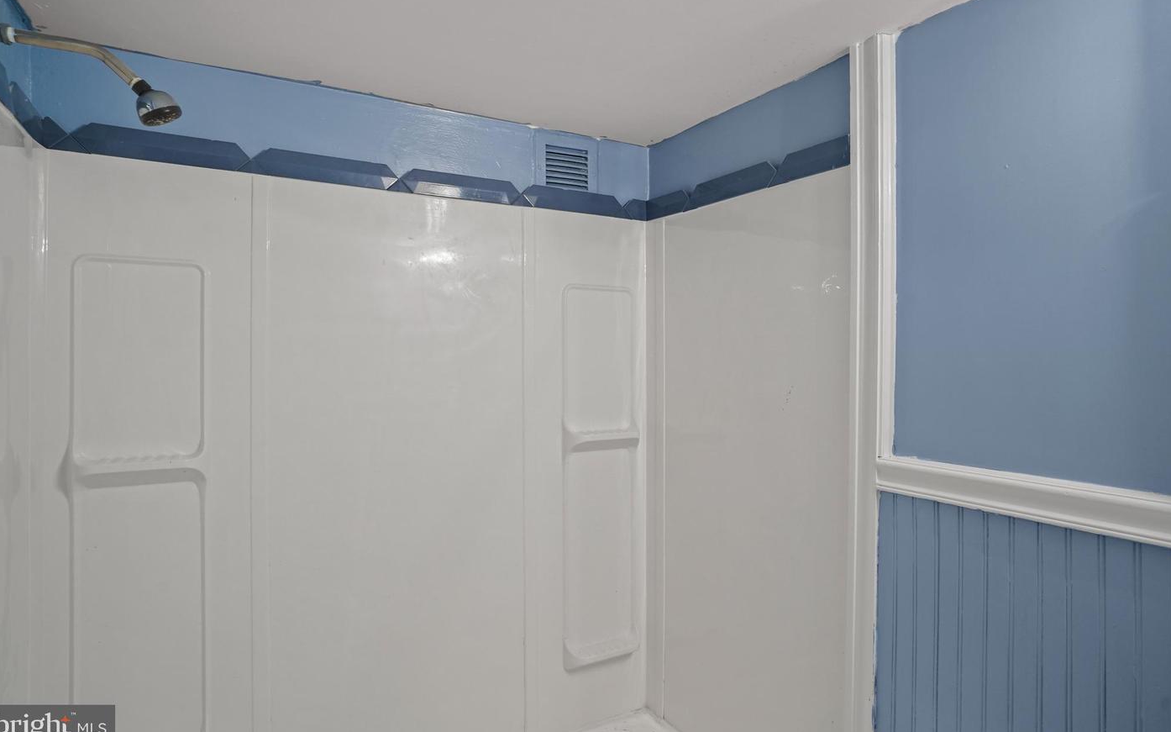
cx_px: 589
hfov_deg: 85.1
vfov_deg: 59.6
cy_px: 345
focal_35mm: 20
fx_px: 638
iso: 1250
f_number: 8
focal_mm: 19
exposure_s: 1/6
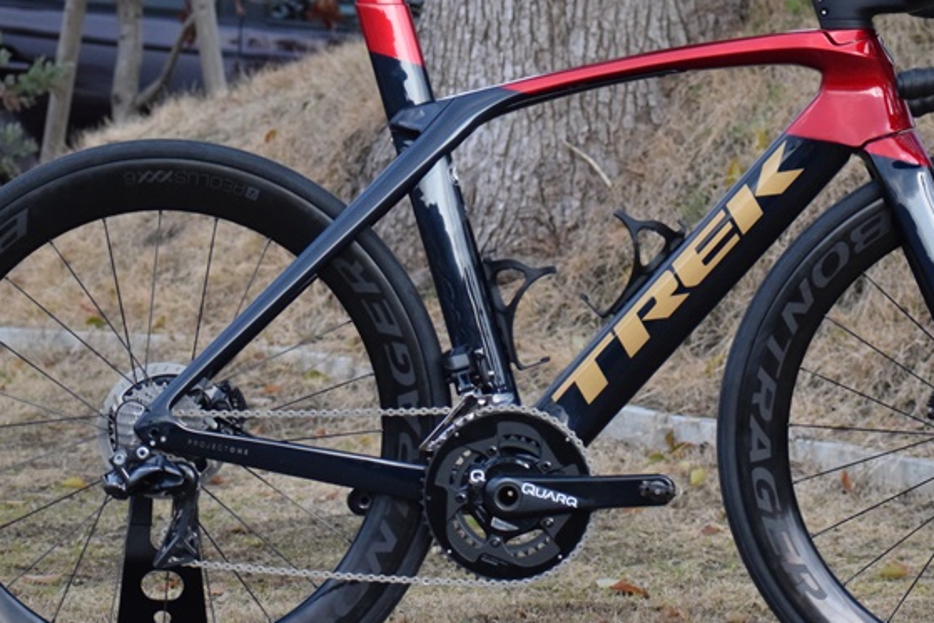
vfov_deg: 7.3
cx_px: 602
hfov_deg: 10.9
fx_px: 4879
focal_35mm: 188
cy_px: 216
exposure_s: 1/4000
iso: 2500
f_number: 4.5
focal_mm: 70
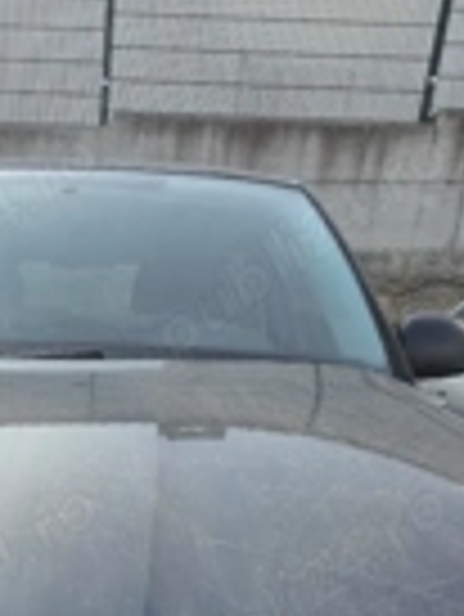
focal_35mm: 38
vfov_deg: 40.9
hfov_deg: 35.4
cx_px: 41
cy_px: 652
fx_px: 678
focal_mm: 2.2
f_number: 1.9
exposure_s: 1/909
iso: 40
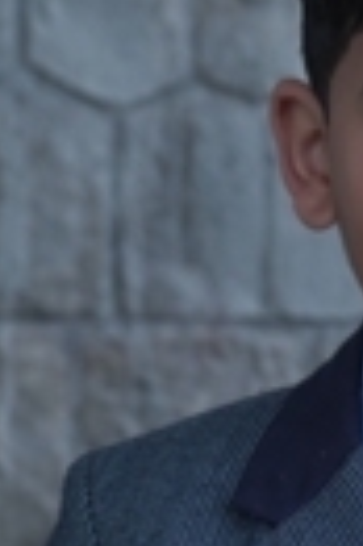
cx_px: 503
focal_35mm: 168
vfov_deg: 12.2
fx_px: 2548
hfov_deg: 8.0
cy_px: 438
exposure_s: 1/100
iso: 250
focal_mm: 49
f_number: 4.5
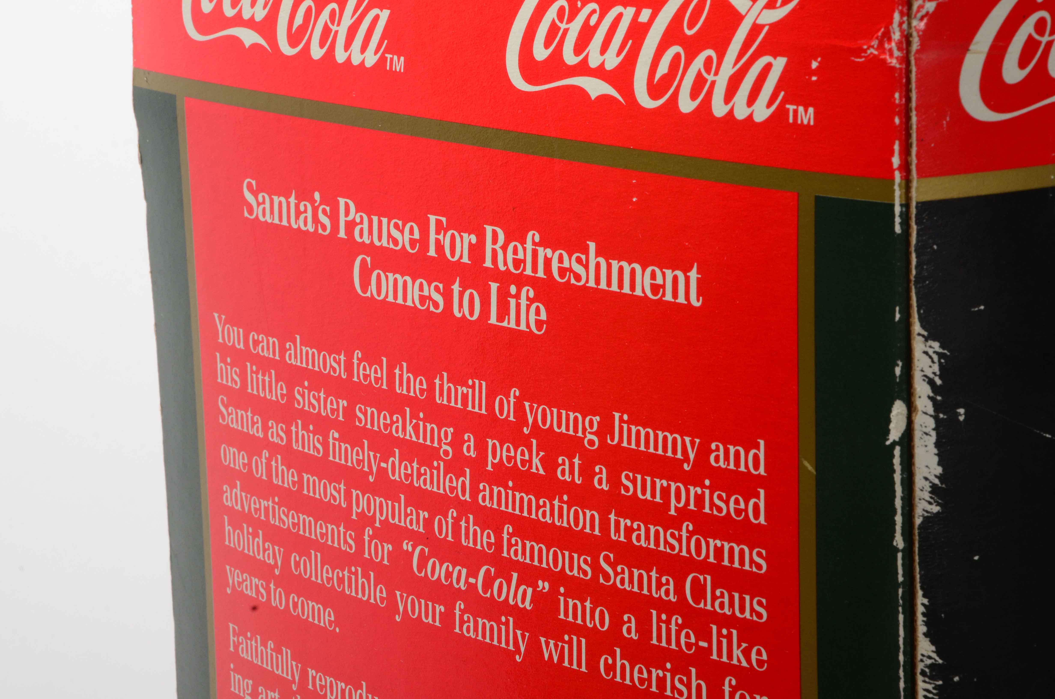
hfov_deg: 13.1
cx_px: 528
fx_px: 4606
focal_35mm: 158
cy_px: 350
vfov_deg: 8.7
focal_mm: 105
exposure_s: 1/160
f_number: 22
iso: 400
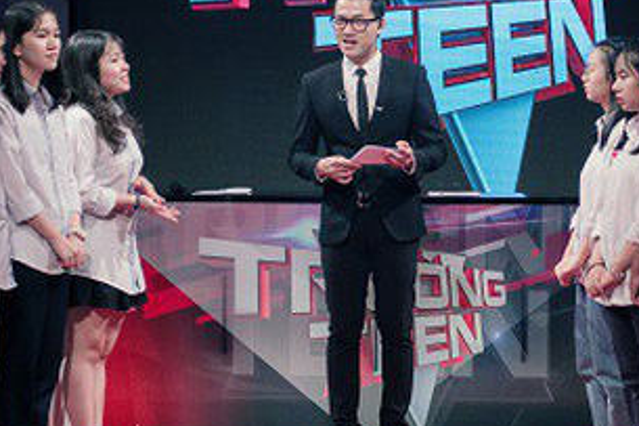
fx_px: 2838
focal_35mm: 160
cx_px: 373
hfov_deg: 12.8
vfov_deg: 8.6
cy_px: 121
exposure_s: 1/100
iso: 3200
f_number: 4
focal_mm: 75
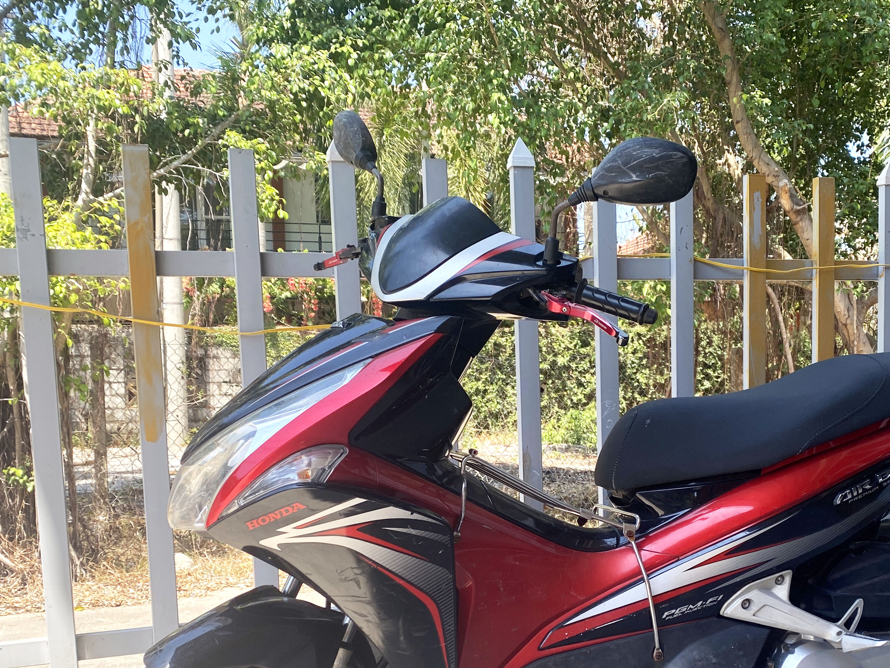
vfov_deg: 35.2
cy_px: 494
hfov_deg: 46.4
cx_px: 551
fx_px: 1028
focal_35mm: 40
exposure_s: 1/527
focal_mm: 4.25
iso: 32
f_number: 1.8
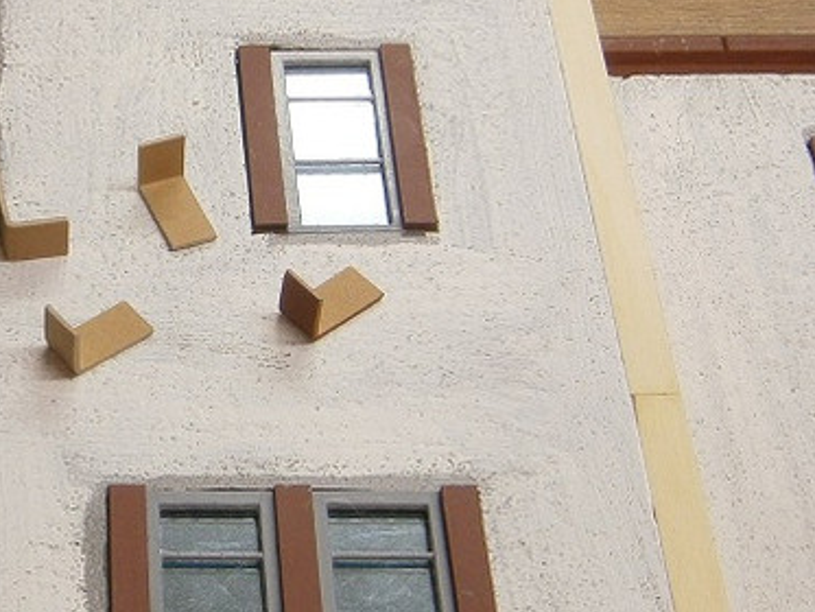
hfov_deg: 18.7
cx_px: 40
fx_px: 2426
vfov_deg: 14.4
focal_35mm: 103
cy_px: 280
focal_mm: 6.4
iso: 125
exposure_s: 1/20
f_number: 3.1
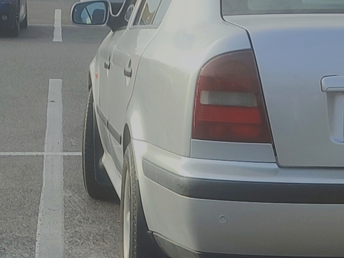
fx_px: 477
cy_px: 97
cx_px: 328
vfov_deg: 30.1
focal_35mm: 48
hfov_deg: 36.4
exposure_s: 1/268
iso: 50
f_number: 1.89
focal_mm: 5.89
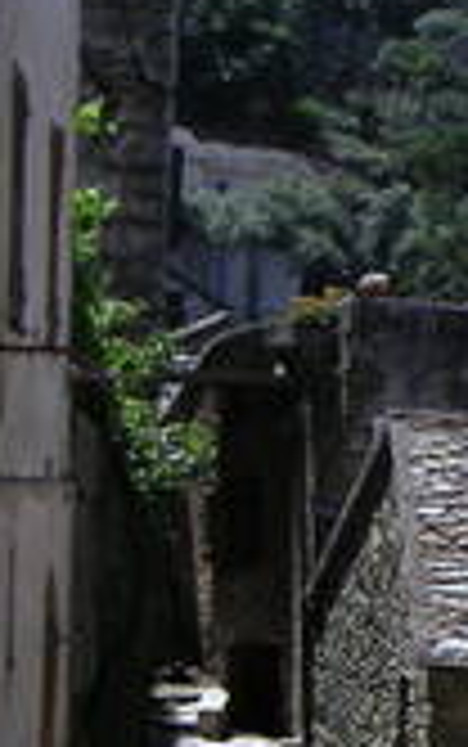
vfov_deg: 17.2
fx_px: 2465
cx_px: 747
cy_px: 457
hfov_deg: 10.4
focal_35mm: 121
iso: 50
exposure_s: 1/180
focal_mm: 6
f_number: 6.7
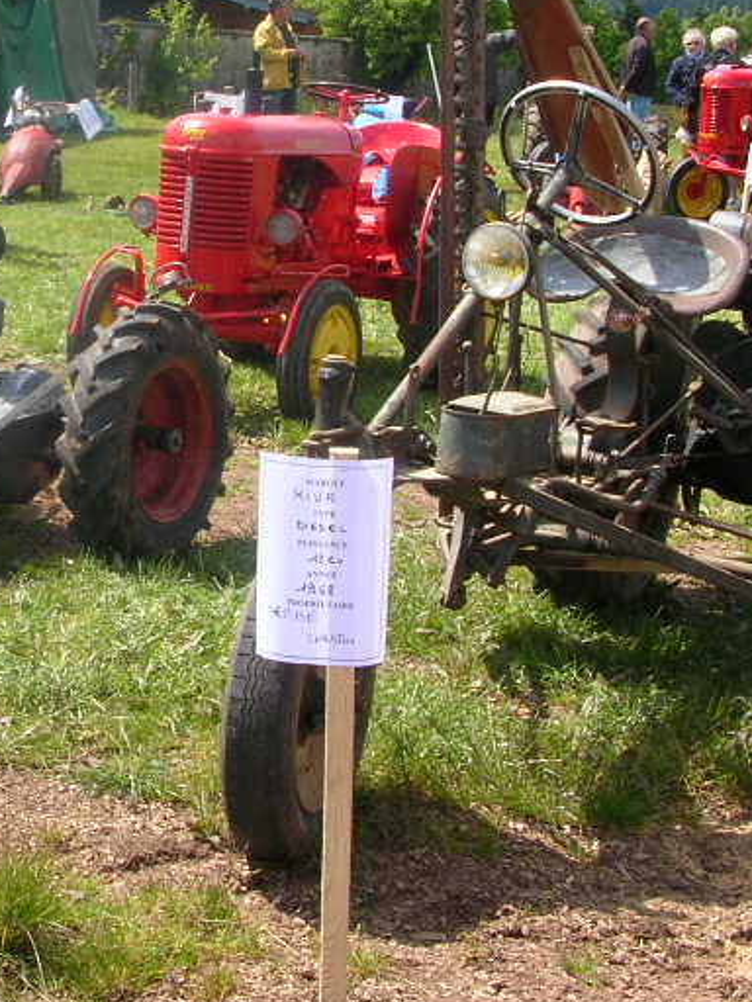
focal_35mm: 70
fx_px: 2028
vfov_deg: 27.6
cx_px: 96
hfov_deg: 20.6
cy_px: 337
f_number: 5.6
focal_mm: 5.8
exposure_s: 1/154
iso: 50
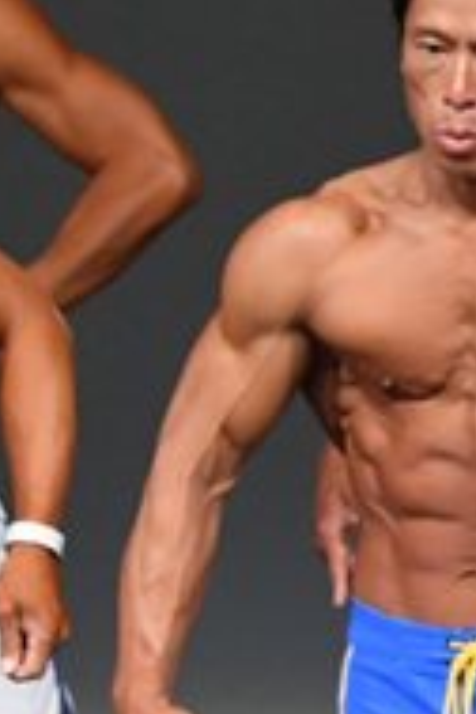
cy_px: 665
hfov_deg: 0.9
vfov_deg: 1.3
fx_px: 30561
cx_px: -629
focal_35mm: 1541
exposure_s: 1/400
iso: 4000
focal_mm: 250
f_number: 5.6
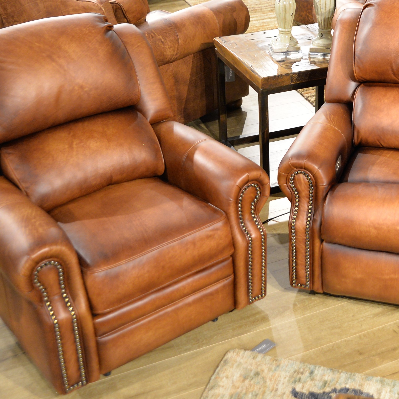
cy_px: 200
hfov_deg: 51.7
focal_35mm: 31
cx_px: 138
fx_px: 404
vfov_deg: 52.5
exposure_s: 1/50
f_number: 3.5
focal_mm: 24
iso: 1000
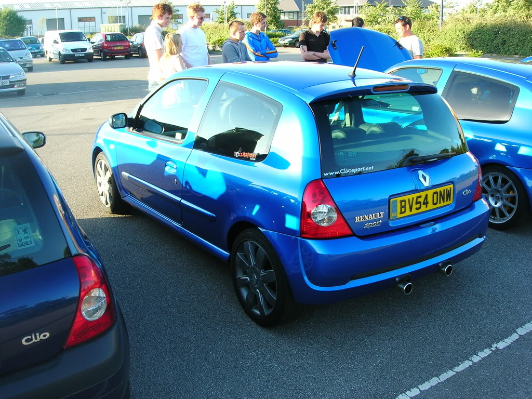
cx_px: 266
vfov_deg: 37.7
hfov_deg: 49.0
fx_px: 584
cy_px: 200
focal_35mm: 38
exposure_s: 1/70.3
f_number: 4.8
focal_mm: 7.8
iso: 64
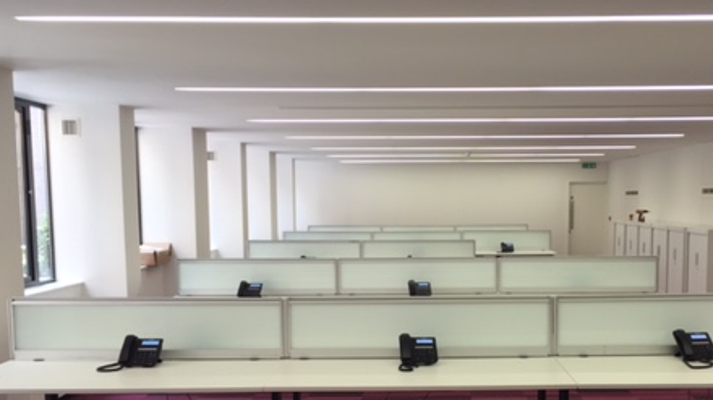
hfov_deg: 44.3
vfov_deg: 25.6
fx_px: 869
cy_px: 301
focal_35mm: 46
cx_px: 434
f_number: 2.2
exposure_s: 1/60
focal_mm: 4.15
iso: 40
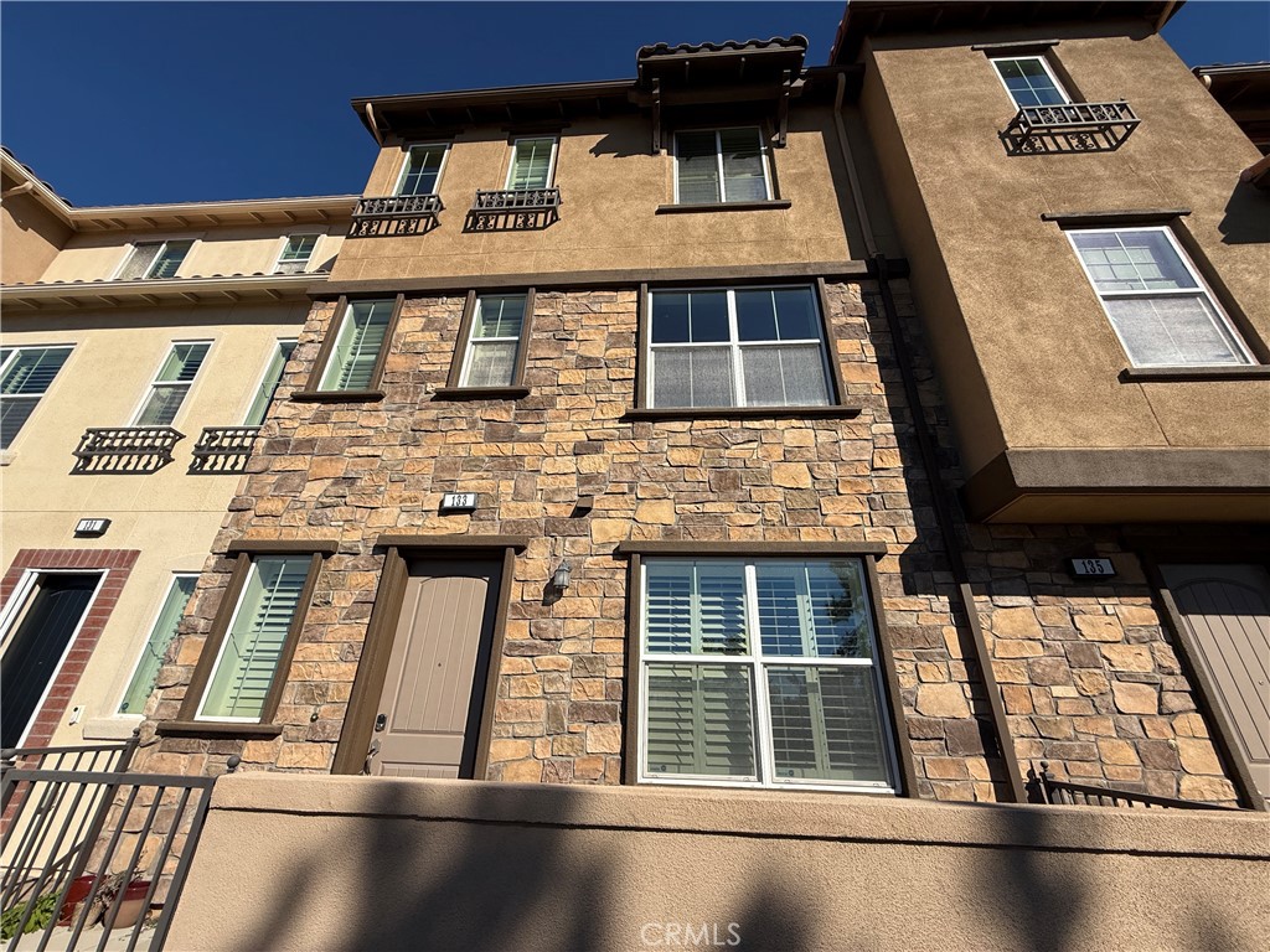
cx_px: 635
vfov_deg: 85.7
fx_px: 514
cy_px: 476
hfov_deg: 102.1
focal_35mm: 14
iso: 50
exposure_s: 1/3125
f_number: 2.2
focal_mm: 2.22
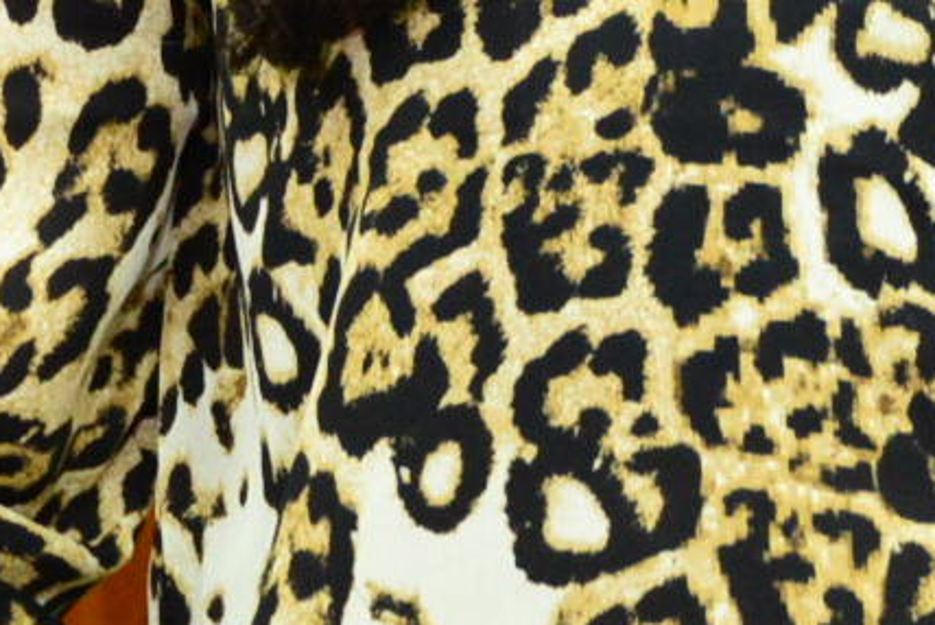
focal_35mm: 225
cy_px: -673
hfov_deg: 9.0
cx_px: 1232
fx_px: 5847
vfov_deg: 5.9
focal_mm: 32
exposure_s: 1/60
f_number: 5
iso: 2500
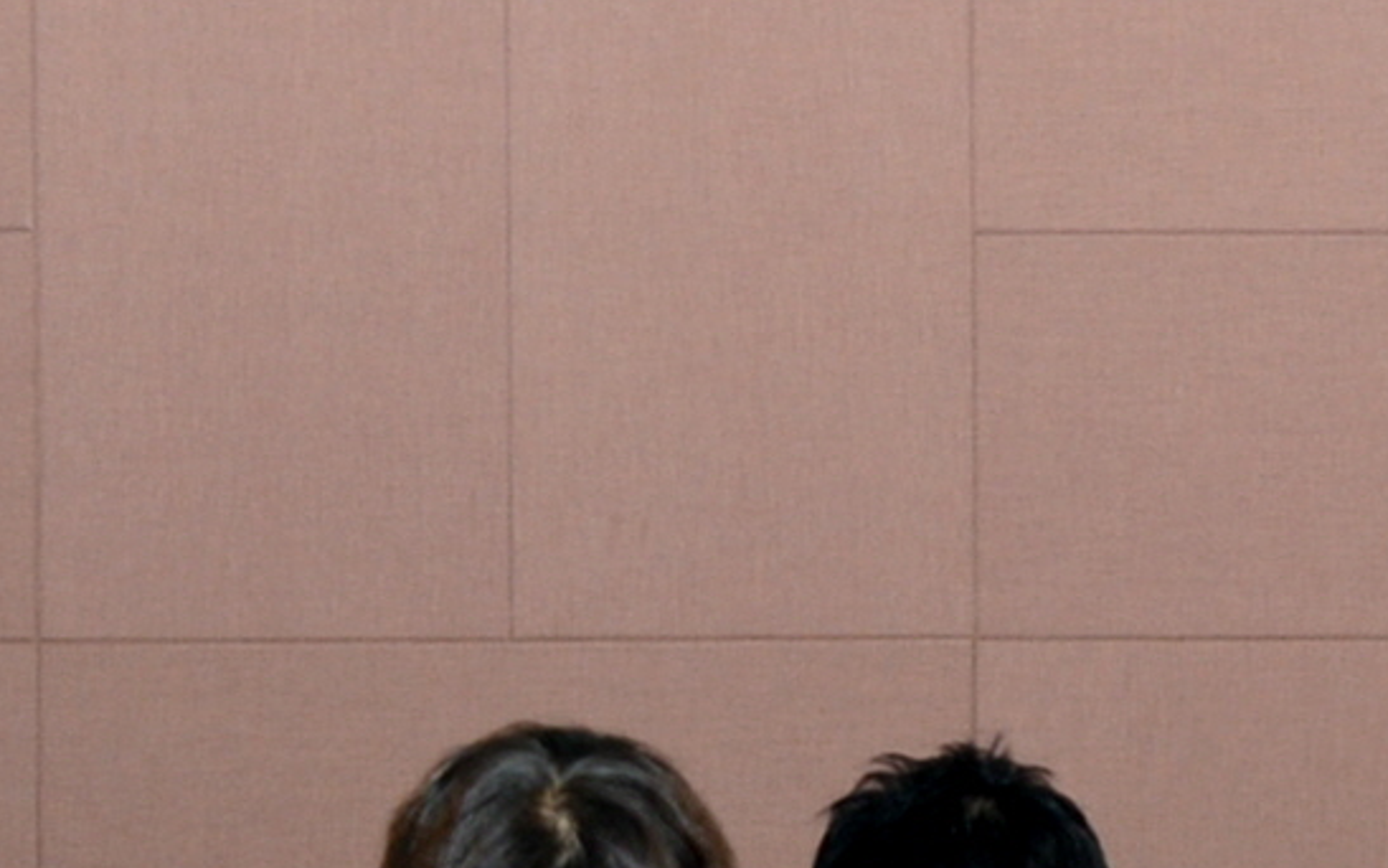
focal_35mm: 358
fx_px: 13544
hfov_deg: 5.8
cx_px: 2334
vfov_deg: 3.7
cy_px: 464
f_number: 7.1
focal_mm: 78
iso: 800
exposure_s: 1/60
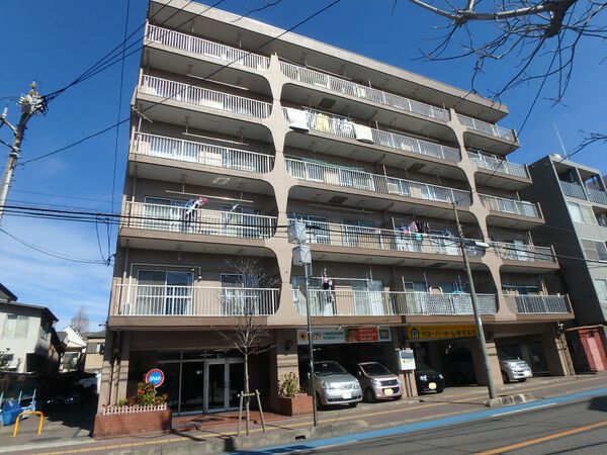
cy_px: 228
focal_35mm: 21
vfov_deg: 63.4
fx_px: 368
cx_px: 304
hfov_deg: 79.0
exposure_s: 1/640
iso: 125
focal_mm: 3.7
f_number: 6
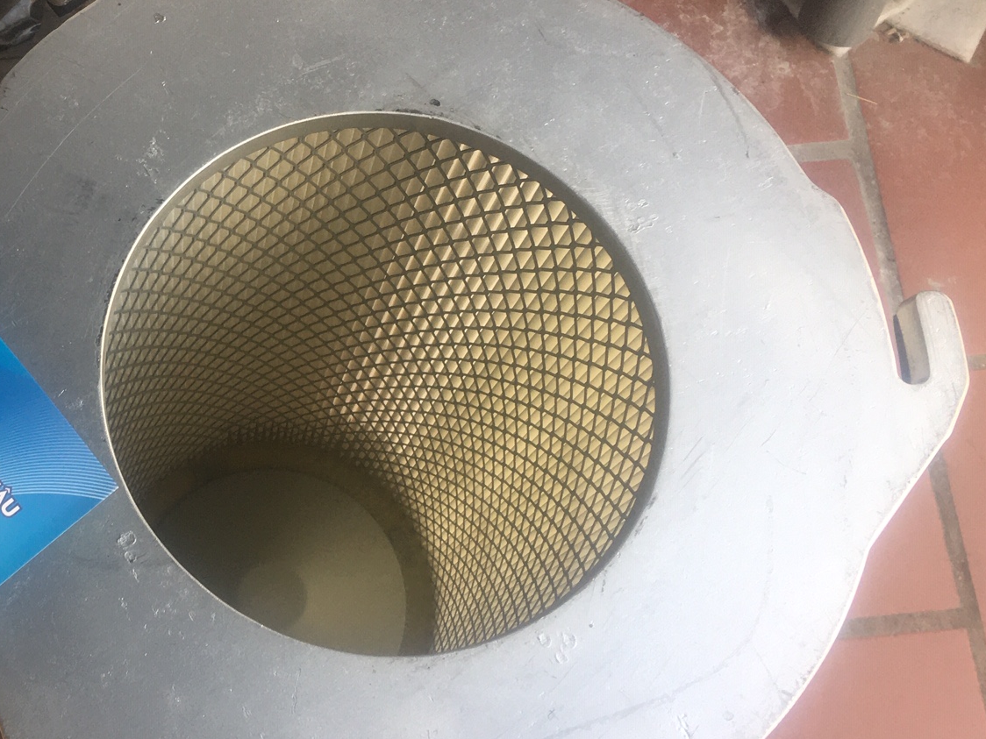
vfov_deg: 28.0
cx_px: 203
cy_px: 380
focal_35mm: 52
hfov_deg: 35.7
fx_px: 1481
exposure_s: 1/100
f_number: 2.2
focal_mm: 4.15
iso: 32
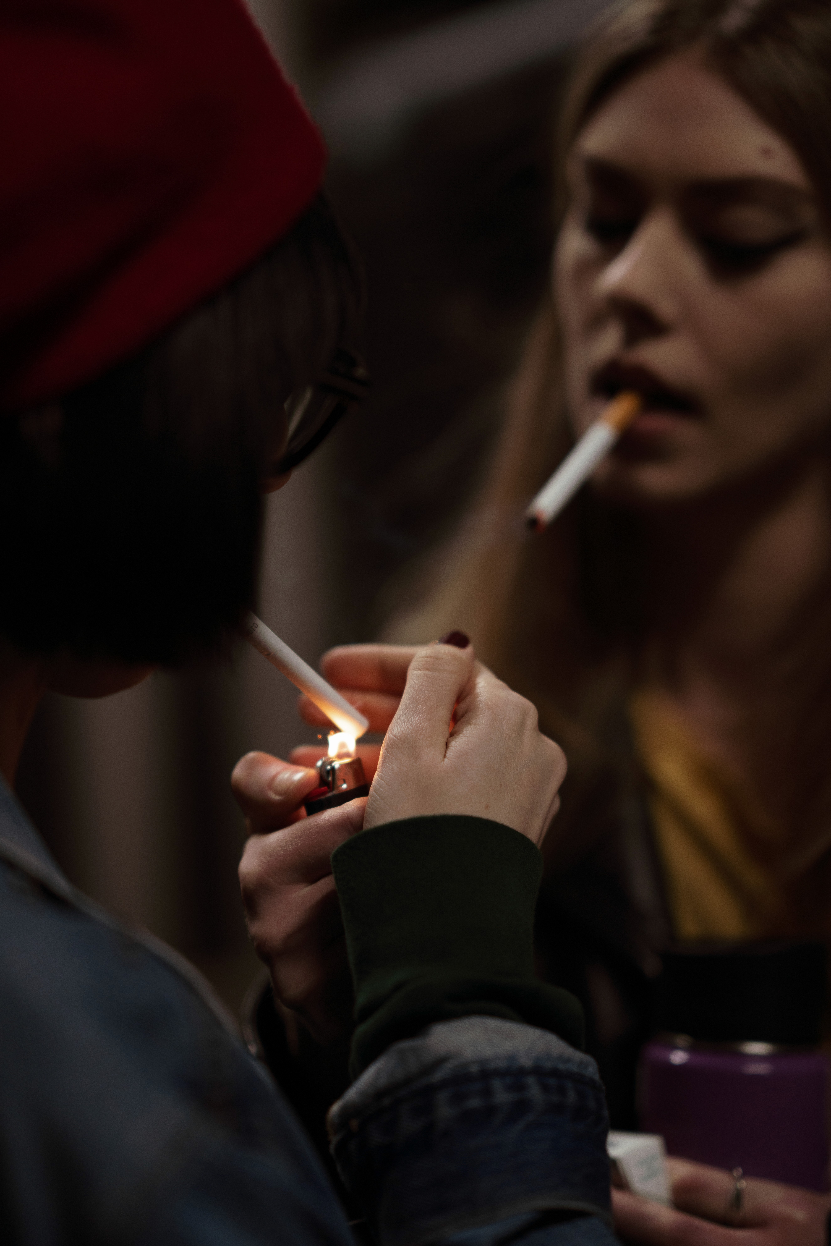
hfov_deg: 16.1
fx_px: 2942
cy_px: 623
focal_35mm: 85
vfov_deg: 23.9
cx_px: 416
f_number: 1.4
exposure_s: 1/250
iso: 400
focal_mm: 85
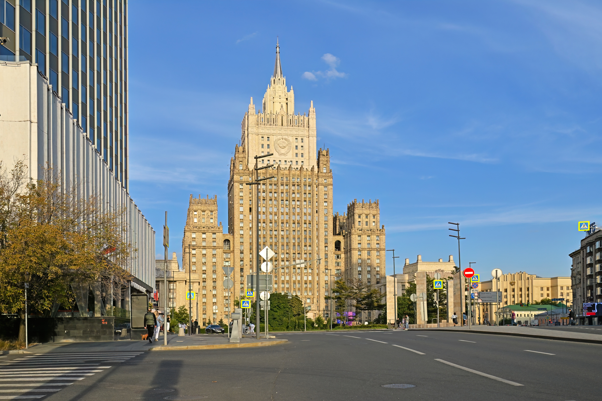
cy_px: 200
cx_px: 301
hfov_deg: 57.2
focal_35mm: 33
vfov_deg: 40.0
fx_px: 552
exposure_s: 1/800
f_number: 9
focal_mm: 33
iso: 200
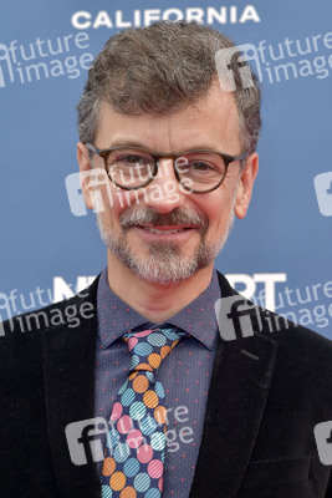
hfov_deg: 14.0
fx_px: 1354
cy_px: 249
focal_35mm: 98
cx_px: 166
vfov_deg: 20.8
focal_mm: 98
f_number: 7.1
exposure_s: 1/250
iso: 250
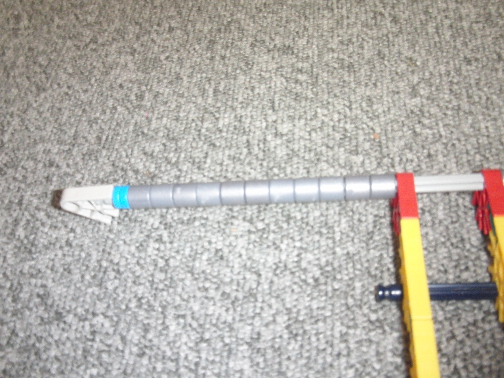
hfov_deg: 49.0
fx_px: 553
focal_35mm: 38
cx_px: 252
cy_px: 189
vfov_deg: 37.7
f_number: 3.9
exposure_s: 1/40
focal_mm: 6.66
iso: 400
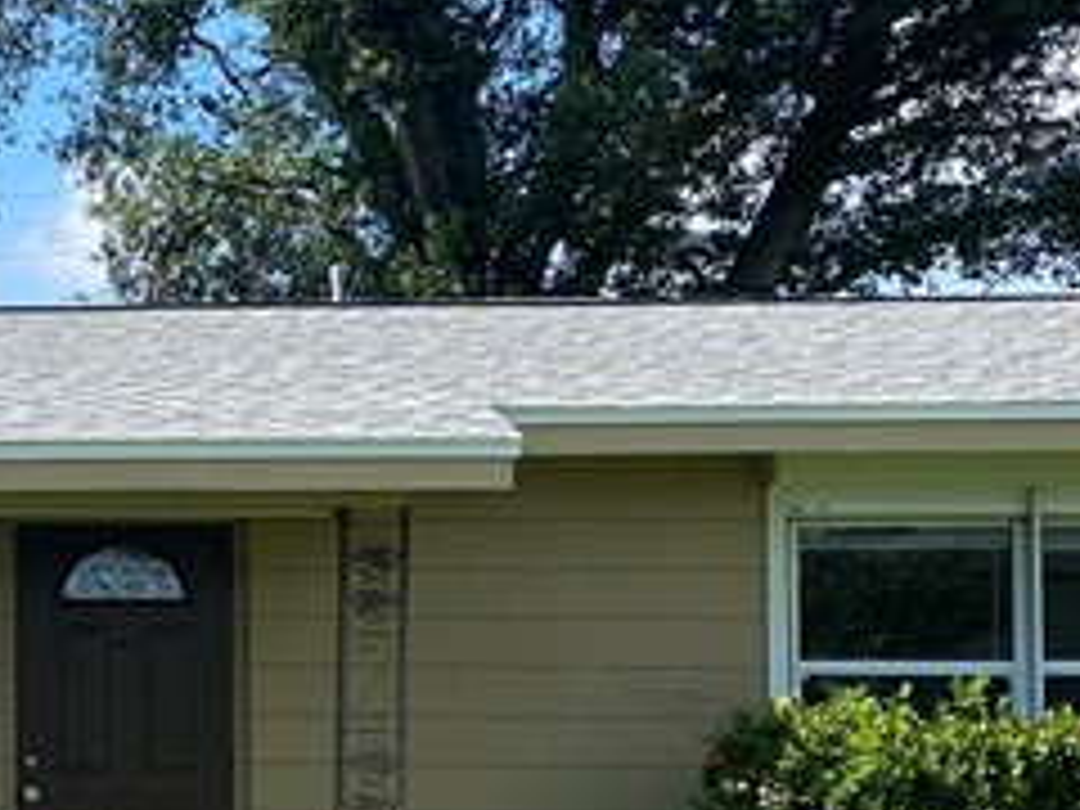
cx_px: -522
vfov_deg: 13.3
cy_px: 554
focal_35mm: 111
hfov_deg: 16.3
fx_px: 3463
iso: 32
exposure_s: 1/2066
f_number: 1.8
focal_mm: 4.25
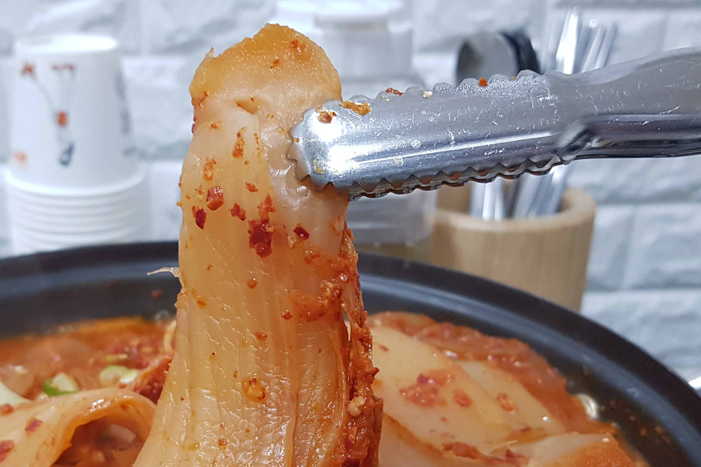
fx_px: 896
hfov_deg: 42.6
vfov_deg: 28.7
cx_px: 284
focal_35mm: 46
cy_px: 360
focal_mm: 4.2
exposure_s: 1/40
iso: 160
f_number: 1.7
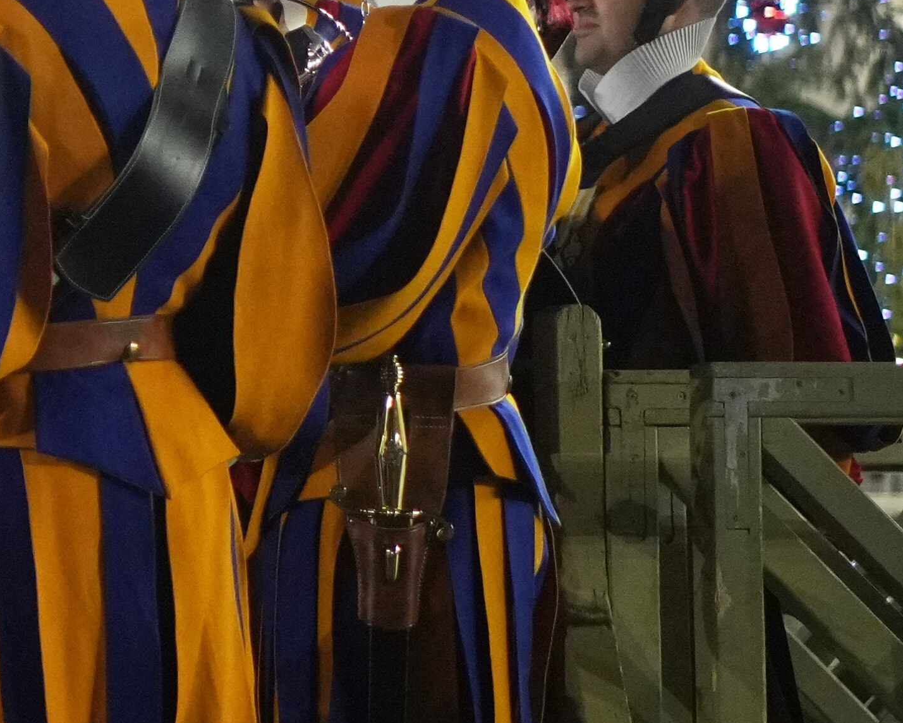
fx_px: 8341
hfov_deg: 5.8
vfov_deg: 5.0
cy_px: 14
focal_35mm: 312
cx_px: -1641
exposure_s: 1/60
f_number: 1.8
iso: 2500
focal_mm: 55
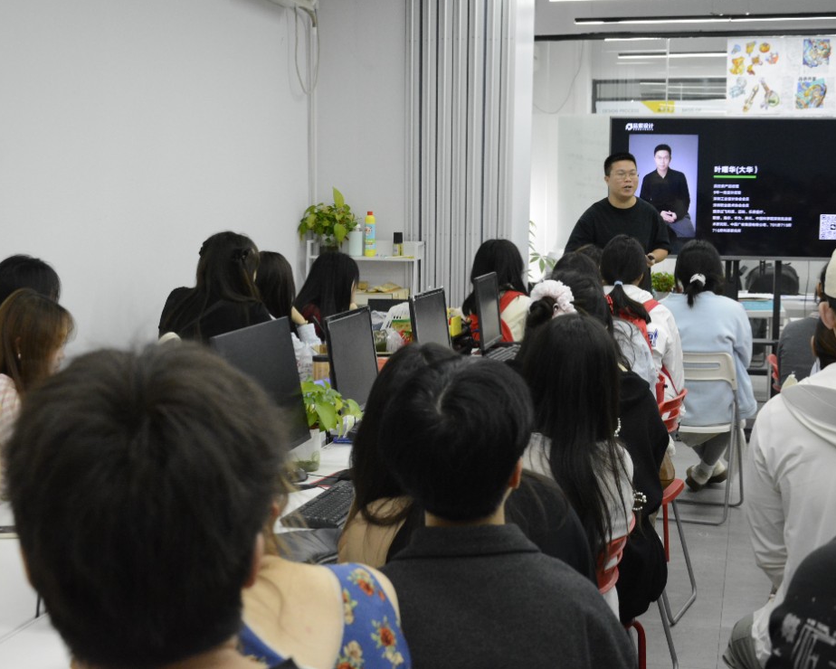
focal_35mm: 58
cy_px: 332
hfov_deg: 32.5
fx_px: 1436
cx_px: 393
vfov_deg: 26.3
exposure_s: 1/125
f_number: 5.6
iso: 3200
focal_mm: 34
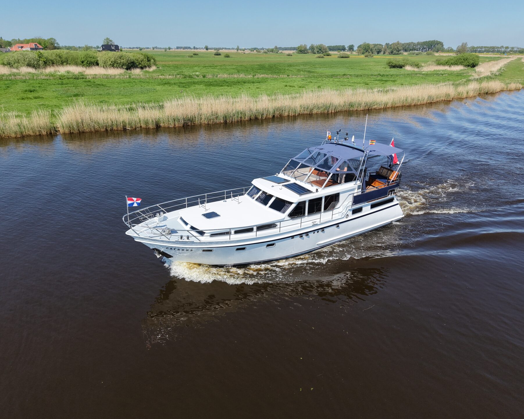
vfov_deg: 54.9
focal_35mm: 26
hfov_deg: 66.0
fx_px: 403
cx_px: 263
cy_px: 212
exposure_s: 1/725
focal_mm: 8.67
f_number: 1.8
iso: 300
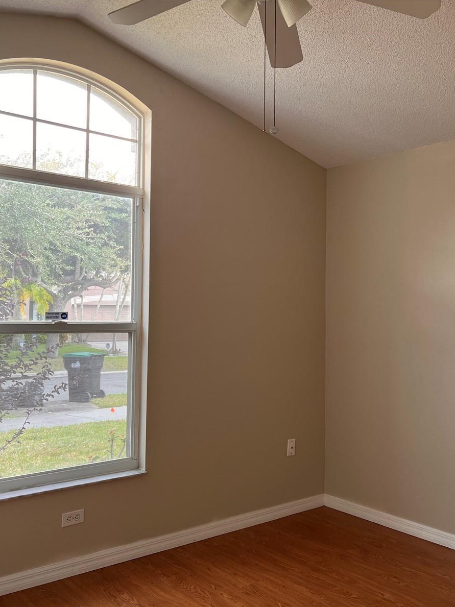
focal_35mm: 35
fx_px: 614
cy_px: 305
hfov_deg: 40.0
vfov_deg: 52.6
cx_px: 317
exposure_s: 1/121
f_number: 1.5
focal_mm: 5.7
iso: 100
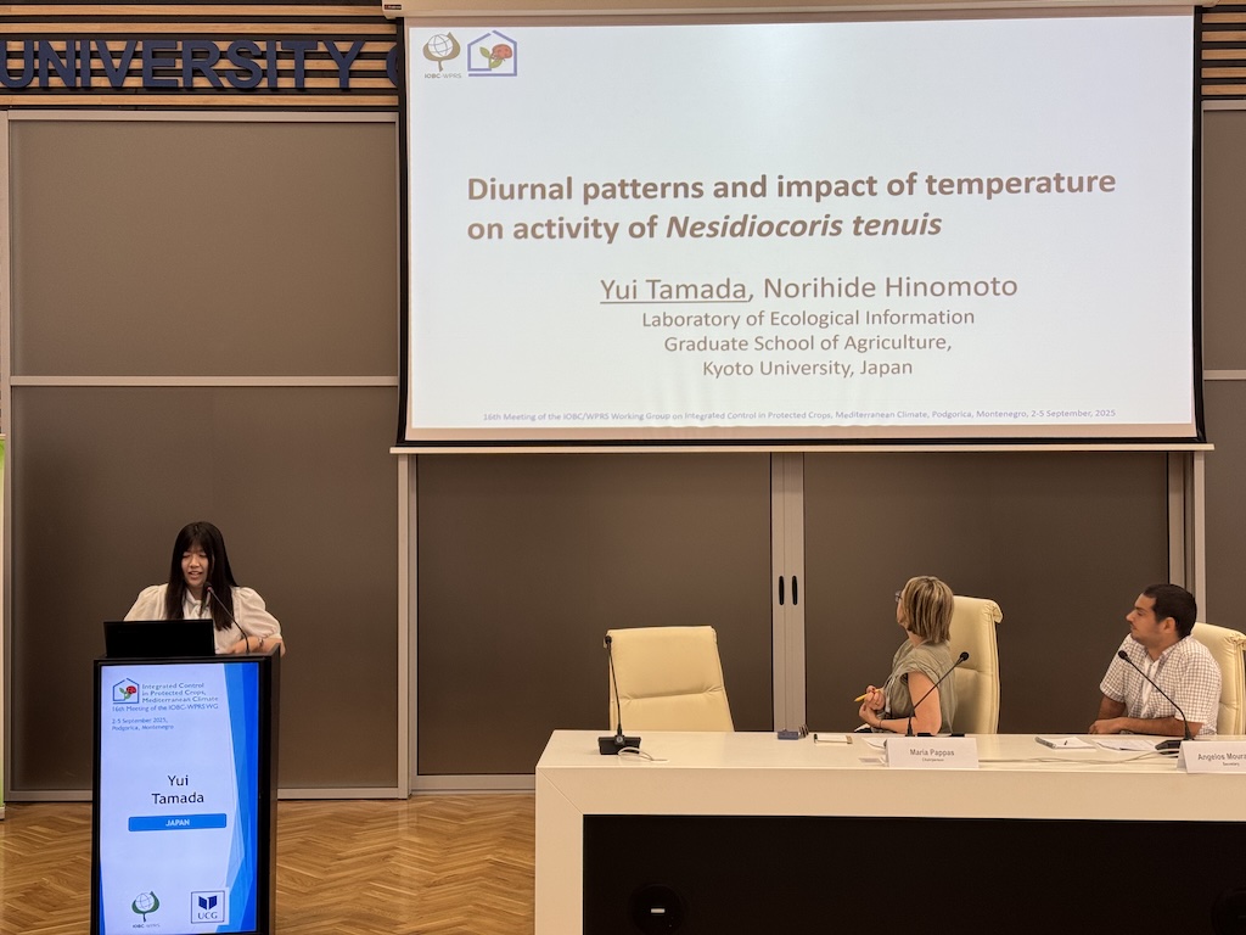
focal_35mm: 48
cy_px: 468
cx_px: 623
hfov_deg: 39.7
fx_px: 1728
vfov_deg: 30.3
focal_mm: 6.76
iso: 50
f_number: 1.78
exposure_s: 1/60
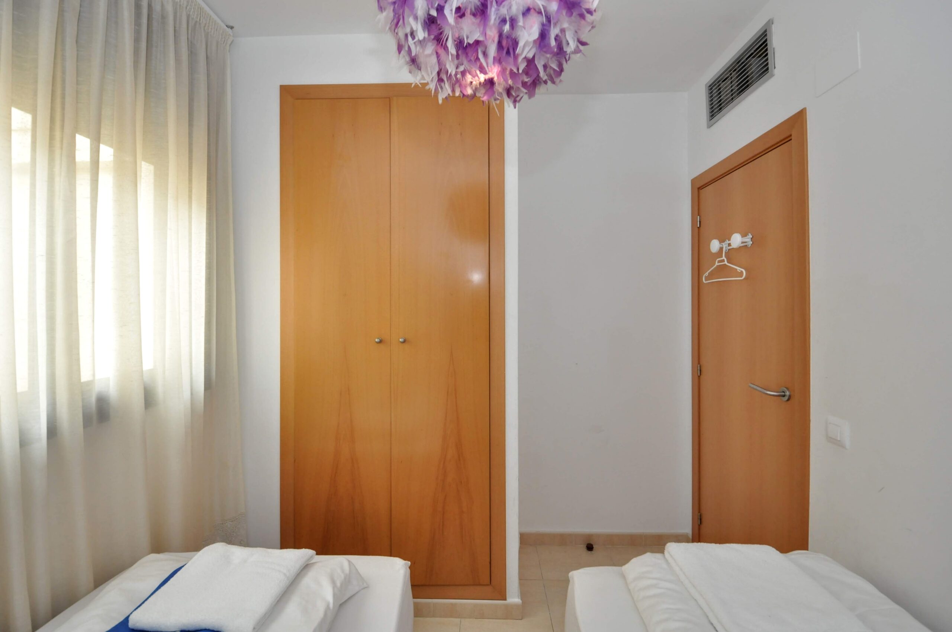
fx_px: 396
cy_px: 316
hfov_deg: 100.5
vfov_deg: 77.2
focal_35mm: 15
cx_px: 476
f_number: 5.6
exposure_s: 1/60
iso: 800
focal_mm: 10
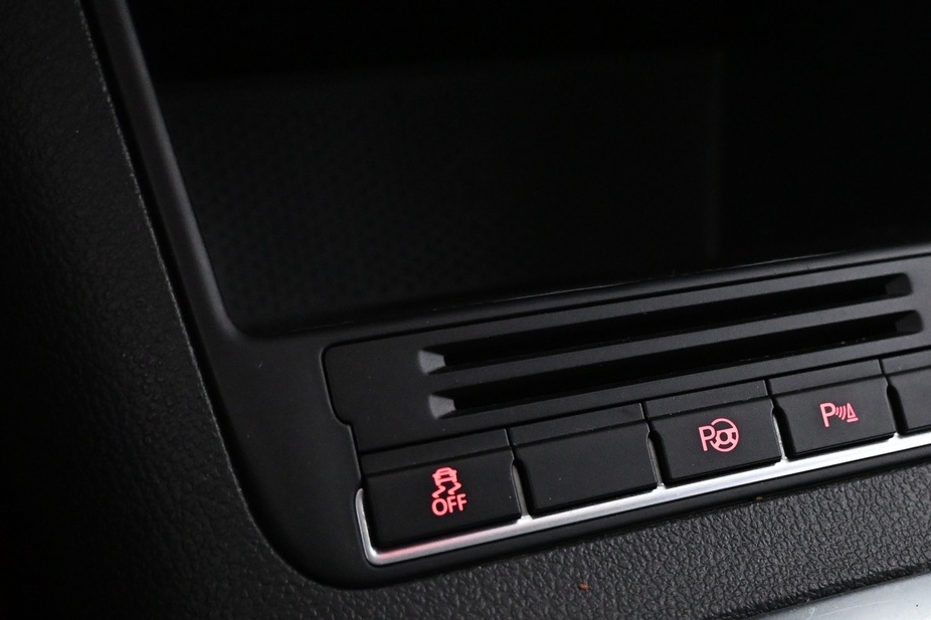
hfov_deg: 38.8
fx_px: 1290
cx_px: 679
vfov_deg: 26.9
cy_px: 407
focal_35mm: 50
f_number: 3.8
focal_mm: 19
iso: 3600
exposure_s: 1/30
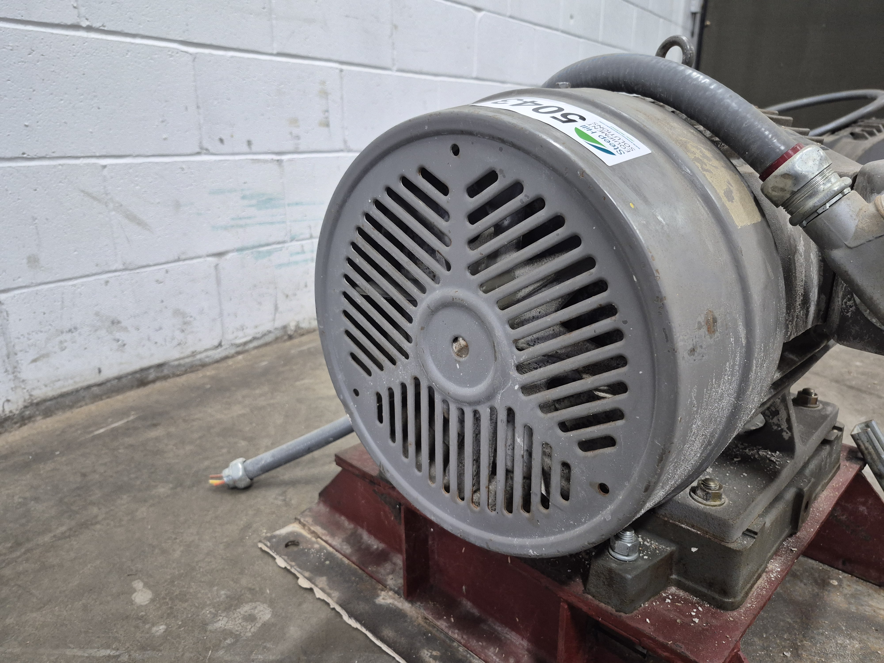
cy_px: 332
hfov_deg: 73.9
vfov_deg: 58.9
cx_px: 442
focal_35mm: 23
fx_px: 587
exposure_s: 1/120
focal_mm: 5.4
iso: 500
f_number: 1.8
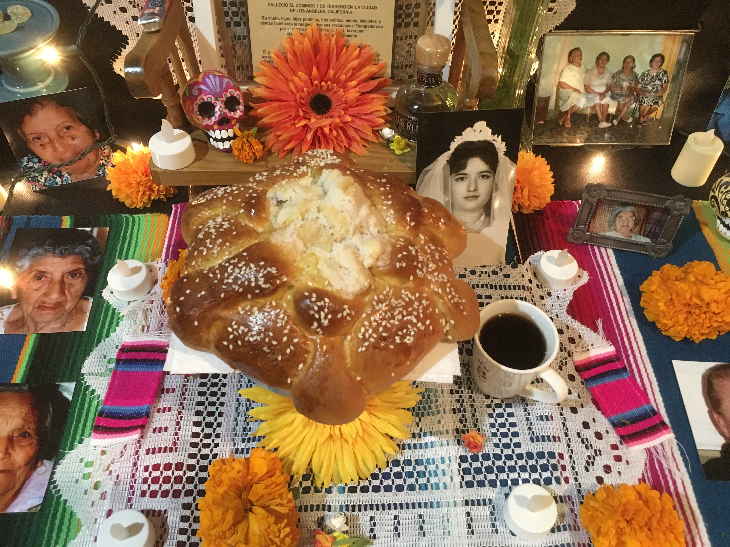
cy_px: 274
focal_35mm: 29
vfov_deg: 48.2
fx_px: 612
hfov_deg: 61.7
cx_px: 365
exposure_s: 1/15
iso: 250
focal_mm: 4.15
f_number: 2.2
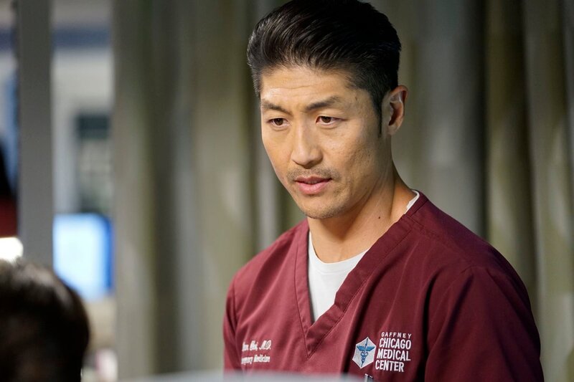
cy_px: 191
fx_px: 2168
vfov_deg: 10.1
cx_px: 287
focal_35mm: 136
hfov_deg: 15.1
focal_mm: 136
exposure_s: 1/160
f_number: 2.8
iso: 4000
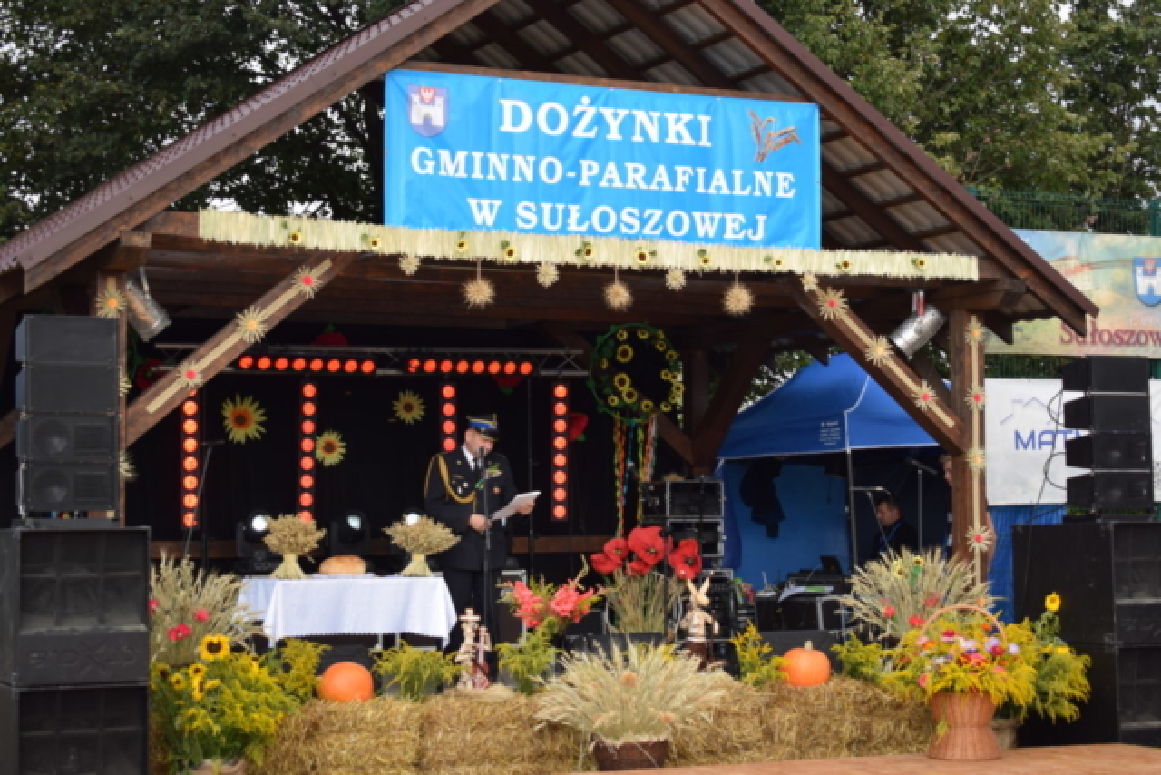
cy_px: 388
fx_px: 2177
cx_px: 580
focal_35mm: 68
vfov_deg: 20.2
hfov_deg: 29.9
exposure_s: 1/125
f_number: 5.6
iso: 110
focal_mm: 45
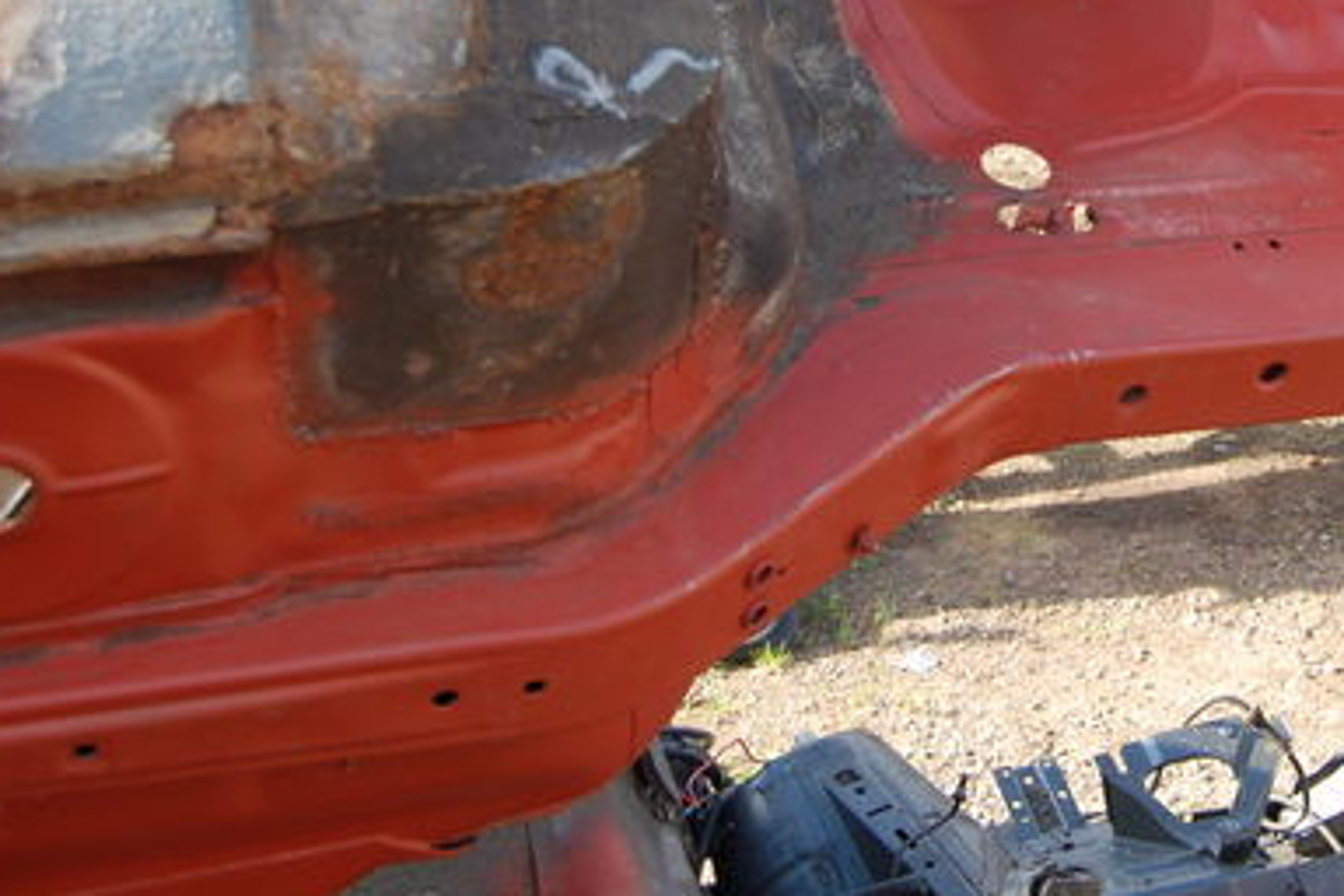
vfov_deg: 20.7
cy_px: 168
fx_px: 2426
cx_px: 1074
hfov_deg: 30.2
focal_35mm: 65
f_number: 5.6
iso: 200
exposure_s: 1/125
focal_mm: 26
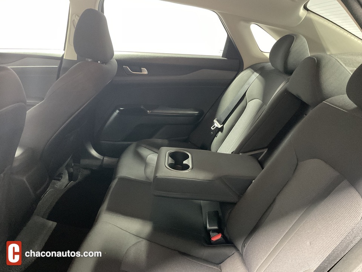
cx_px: 181
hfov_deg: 61.7
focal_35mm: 29
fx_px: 303
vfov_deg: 48.2
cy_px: 136
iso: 500
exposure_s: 1/30
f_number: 1.8
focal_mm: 3
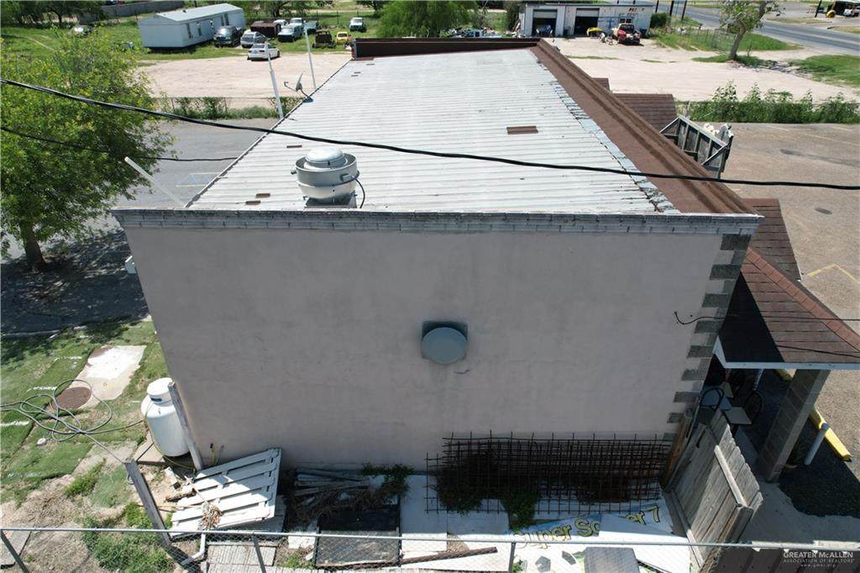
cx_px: 430
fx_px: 525
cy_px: 286
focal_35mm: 22
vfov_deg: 57.2
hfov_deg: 78.6
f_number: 2.8
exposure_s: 1/2000
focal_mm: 8.38
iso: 100
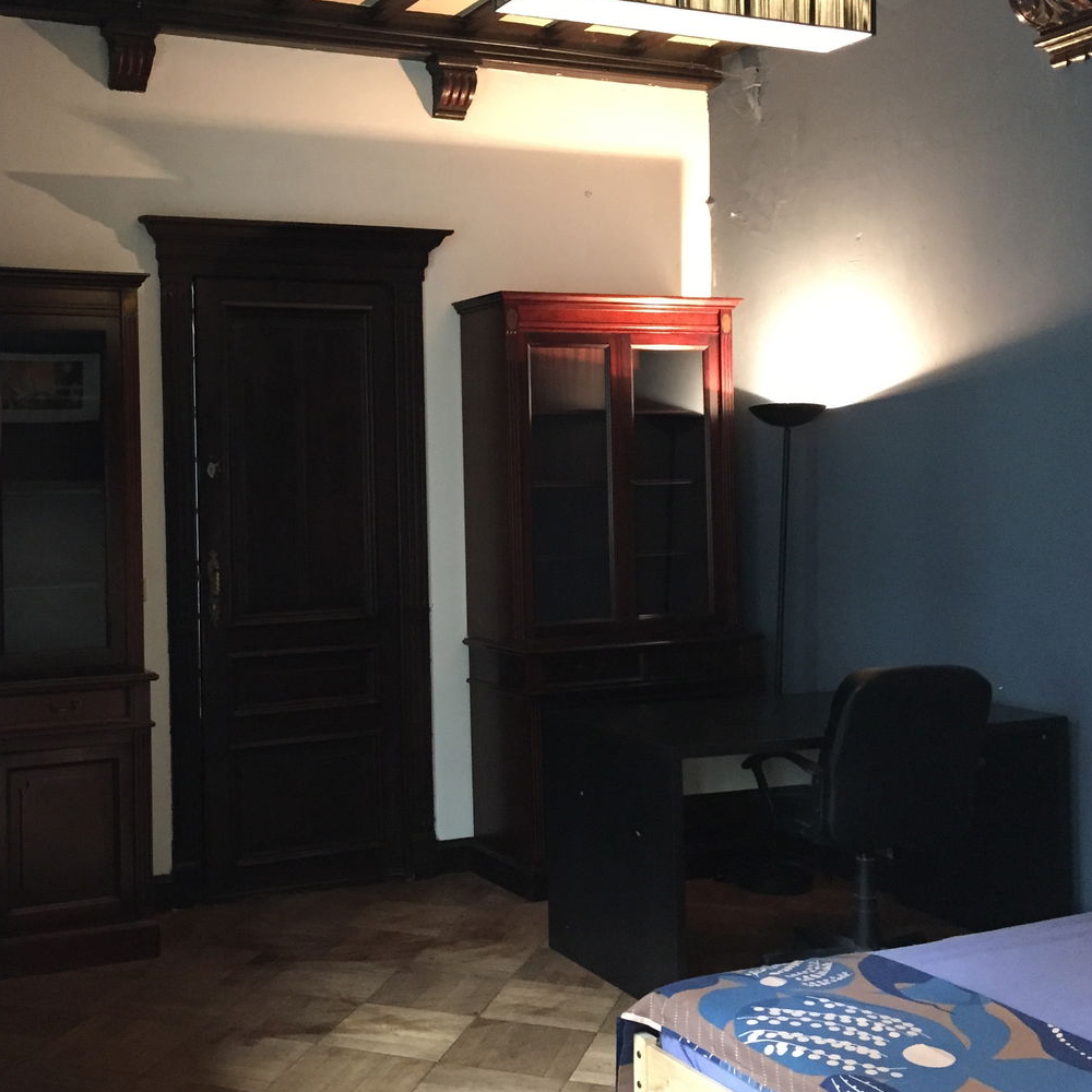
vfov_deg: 40.8
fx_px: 1463
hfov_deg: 40.4
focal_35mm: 41
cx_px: 357
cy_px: 474
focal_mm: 4.15
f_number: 2.2
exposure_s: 1/20
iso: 250
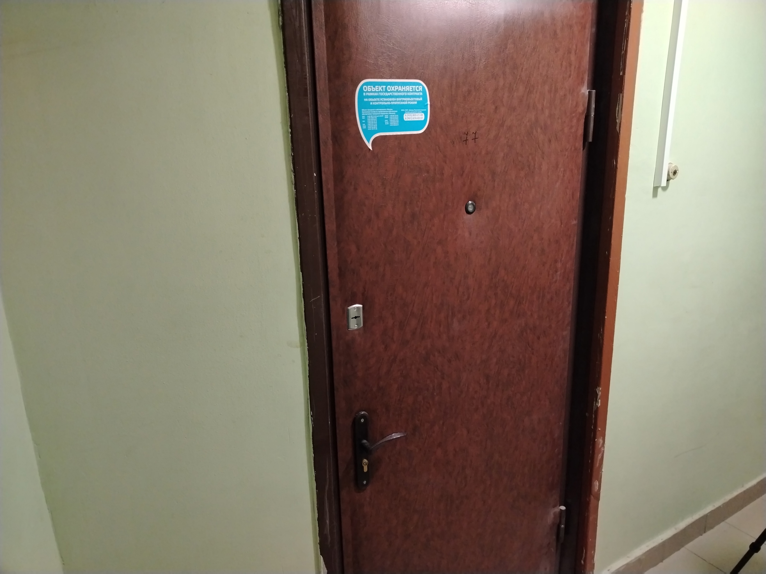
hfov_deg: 71.6
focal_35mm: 24
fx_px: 531
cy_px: 287
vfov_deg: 56.8
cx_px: 383
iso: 1497
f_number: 1.75
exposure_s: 1/33.3
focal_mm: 5.25
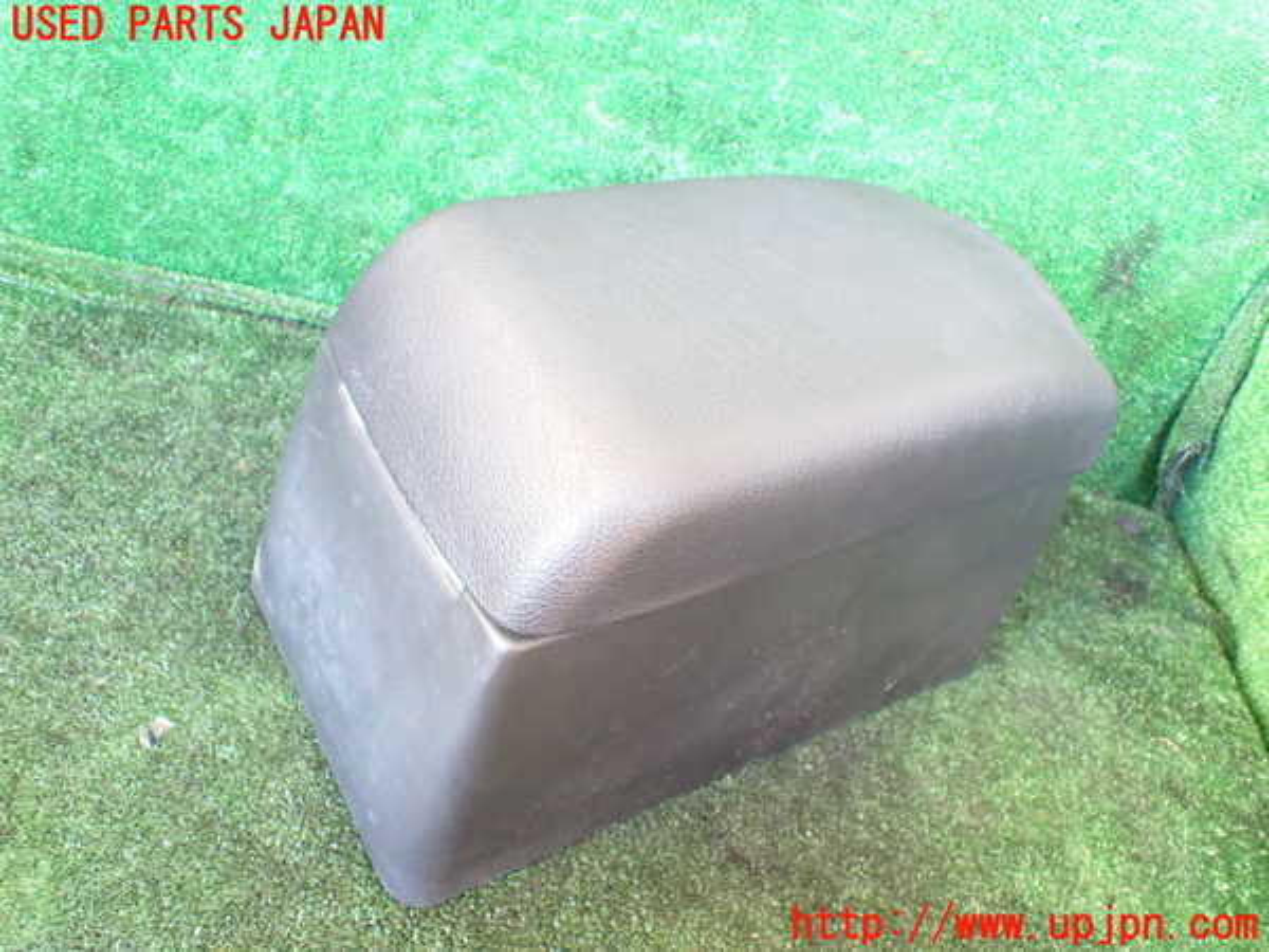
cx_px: 634
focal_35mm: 30
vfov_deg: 46.8
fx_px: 1100
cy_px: 476
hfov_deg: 60.0
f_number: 2.3
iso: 800
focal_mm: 5.4
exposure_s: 1/40
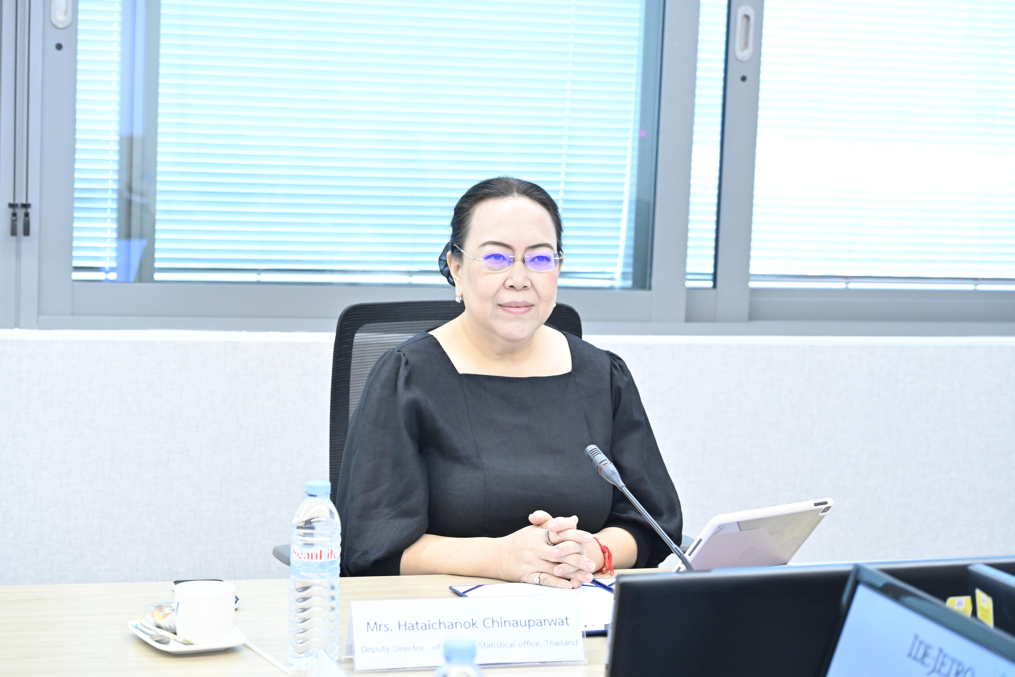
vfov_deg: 18.7
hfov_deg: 27.7
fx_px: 2058
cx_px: 508
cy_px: 338
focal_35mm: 73
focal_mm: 73
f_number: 4.5
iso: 3200
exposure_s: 1/125
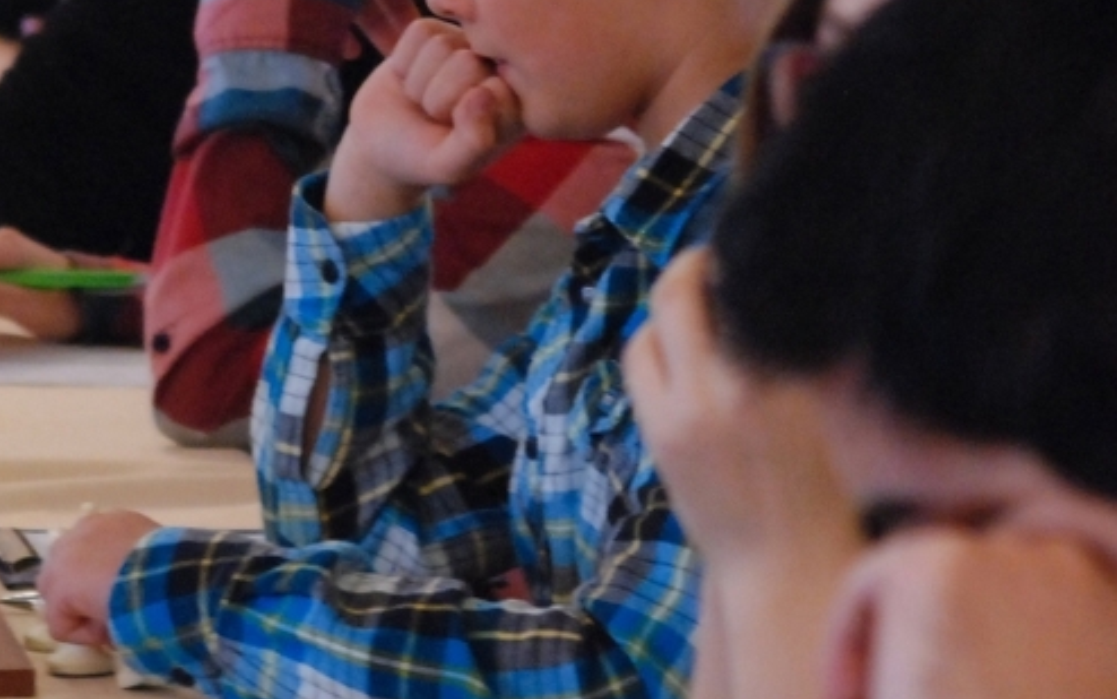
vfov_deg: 5.0
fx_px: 8067
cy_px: 115
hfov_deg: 7.9
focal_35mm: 265
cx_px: 271
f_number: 4.2
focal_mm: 95
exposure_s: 1/30
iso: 1600
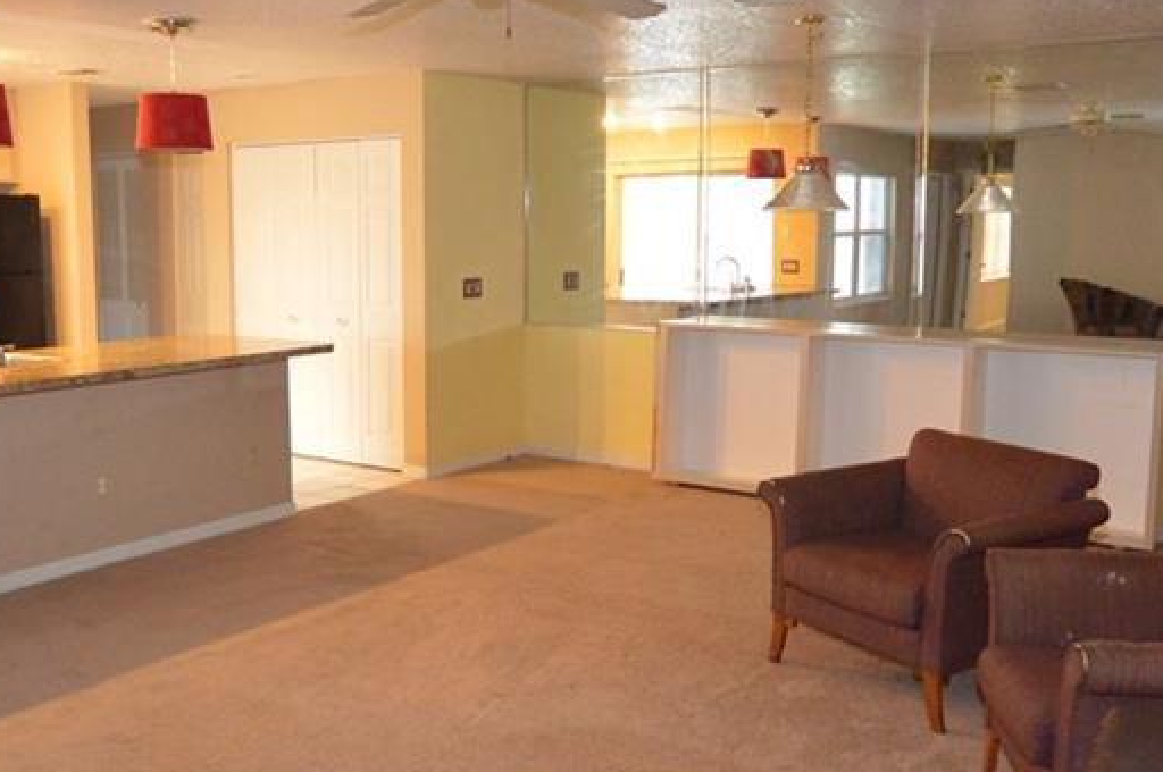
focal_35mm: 36
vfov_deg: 36.8
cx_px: 516
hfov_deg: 53.1
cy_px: 363
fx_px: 1162
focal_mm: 12
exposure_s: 1/60
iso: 3200
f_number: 3.5
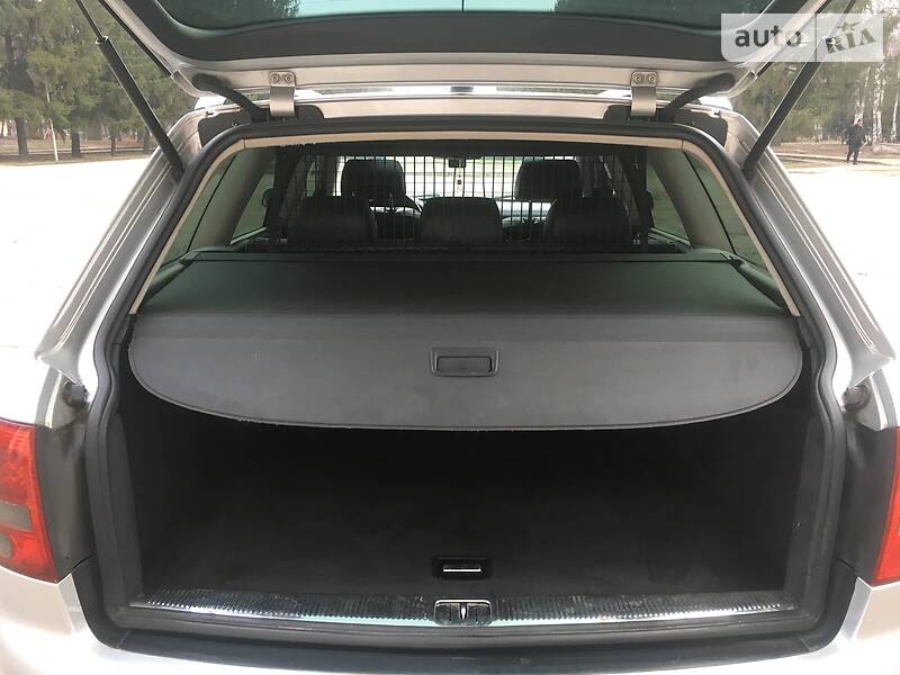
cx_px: 450
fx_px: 754
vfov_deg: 48.2
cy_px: 338
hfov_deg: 61.7
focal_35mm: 29
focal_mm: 4.2
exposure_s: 1/33
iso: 50
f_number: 2.2
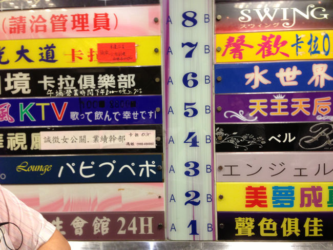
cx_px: 166
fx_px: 317
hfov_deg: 55.4
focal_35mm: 33
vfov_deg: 42.9
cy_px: 125
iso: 125
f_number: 2.4
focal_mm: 4.13
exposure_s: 1/20
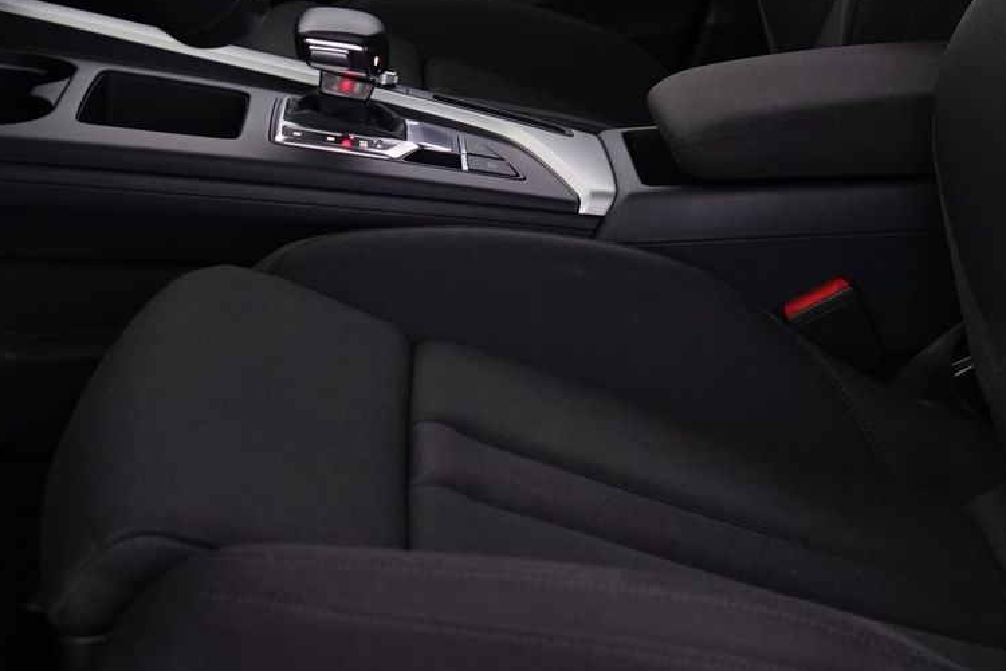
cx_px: 588
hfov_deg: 25.3
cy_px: -93
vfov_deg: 16.5
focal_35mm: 80
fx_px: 2235
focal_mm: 24
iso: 800
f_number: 5
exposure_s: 1/8
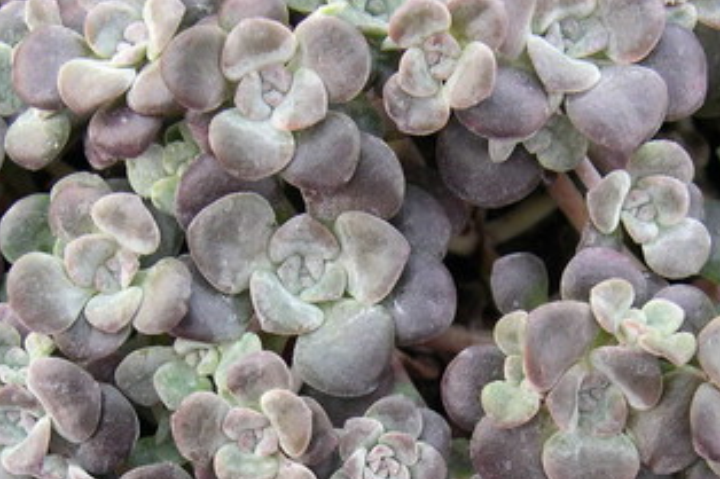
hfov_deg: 22.9
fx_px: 1779
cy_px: 456
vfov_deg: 15.1
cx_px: 374
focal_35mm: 89
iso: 100
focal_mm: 9
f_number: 2.9
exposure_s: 1/47.5
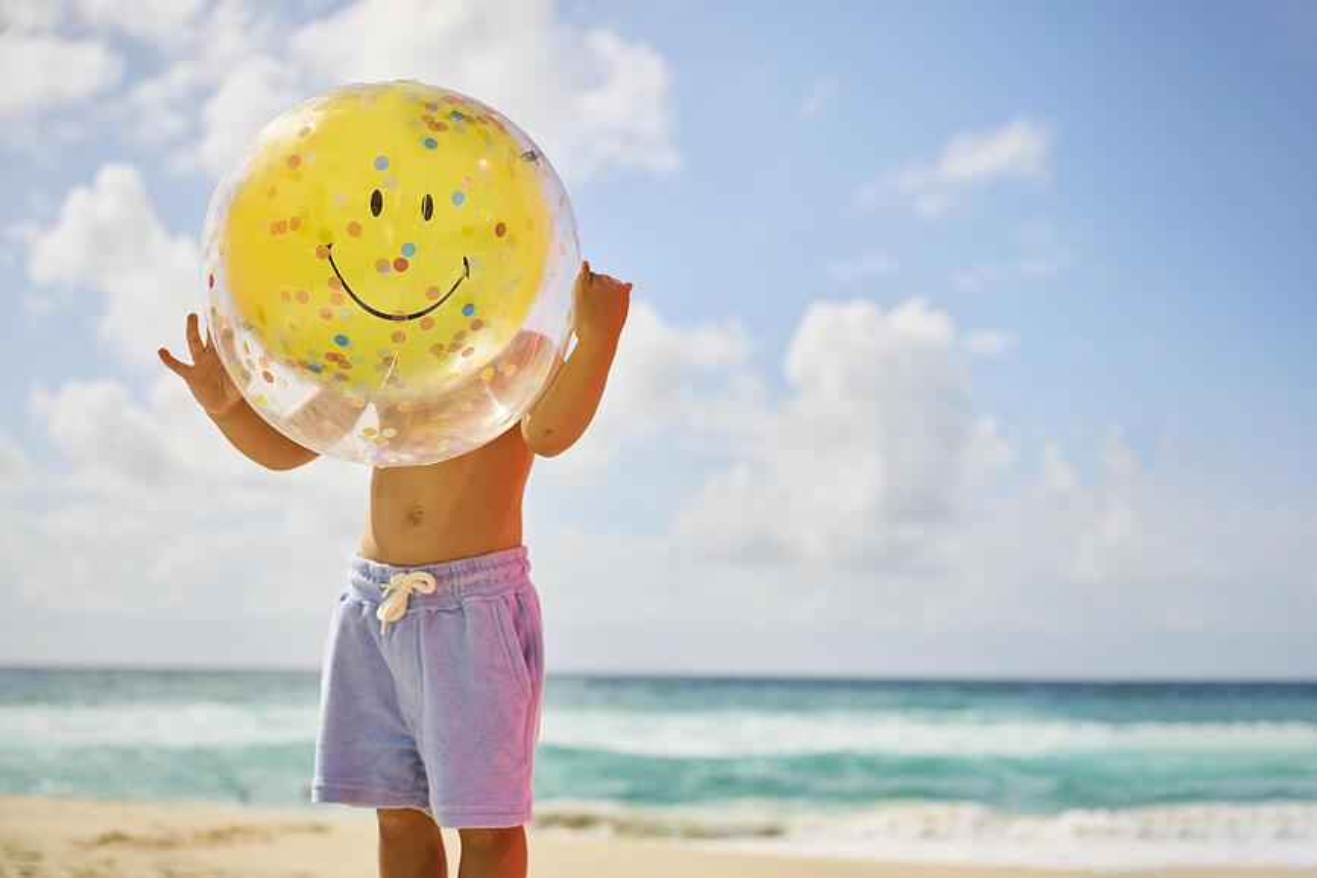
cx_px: 658
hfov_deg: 44.5
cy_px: 439
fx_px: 1610
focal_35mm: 44
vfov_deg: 30.5
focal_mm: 44
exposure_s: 1/5000
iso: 250
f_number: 3.5
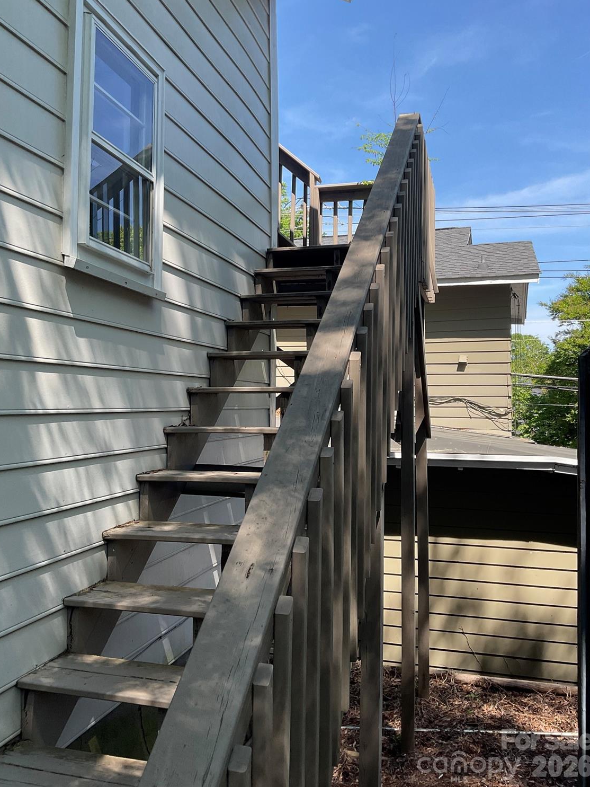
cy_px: 381
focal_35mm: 30
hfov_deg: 46.8
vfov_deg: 59.9
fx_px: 682
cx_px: 291
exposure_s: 1/514
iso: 16
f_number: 1.8
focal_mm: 3
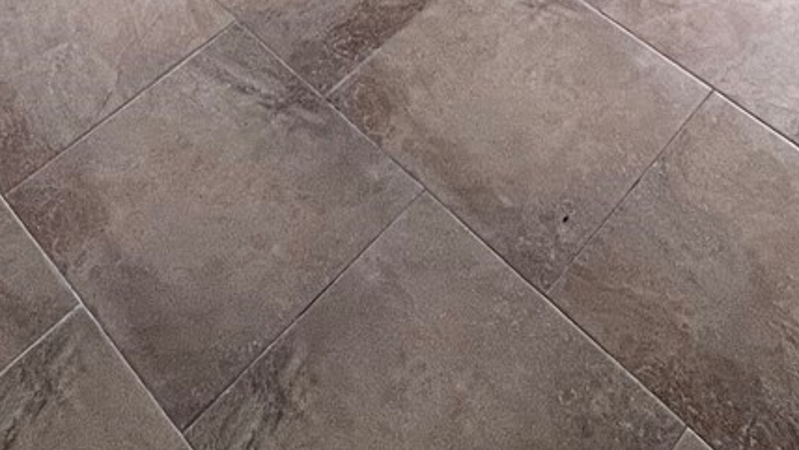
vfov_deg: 15.1
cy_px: -588
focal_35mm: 53
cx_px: 385
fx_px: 1123
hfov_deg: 39.2
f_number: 1.8
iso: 125
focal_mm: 1.57
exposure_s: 1/99
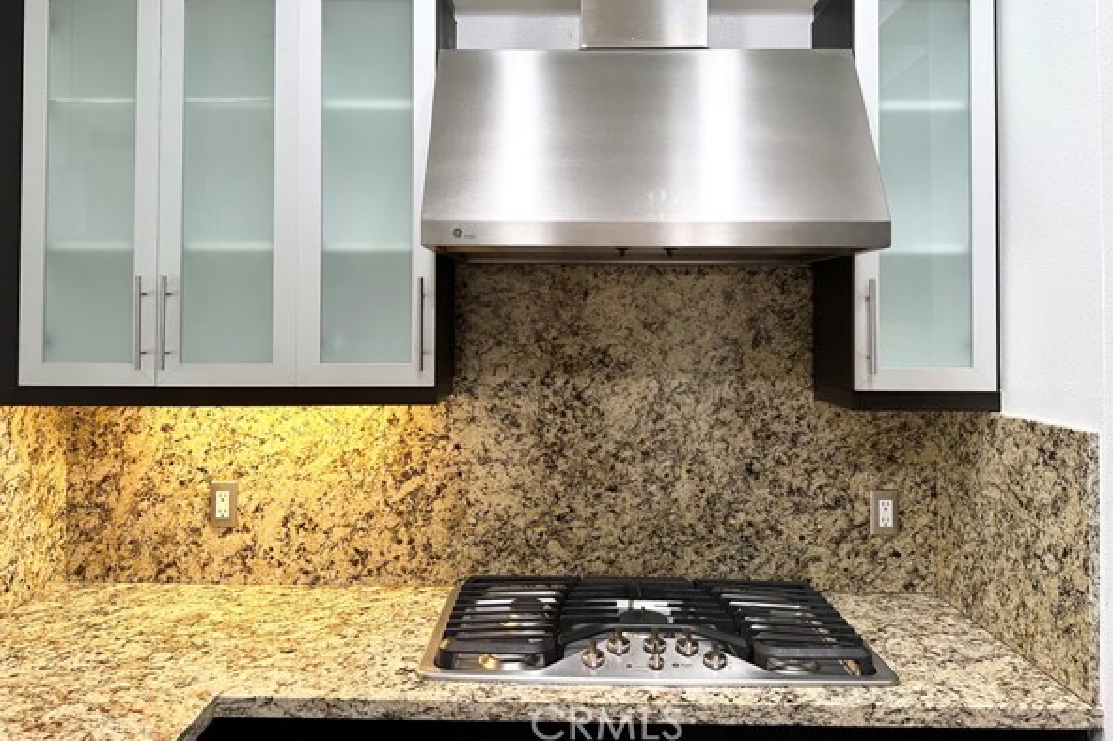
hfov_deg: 67.4
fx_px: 834
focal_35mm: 27
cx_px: 553
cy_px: 299
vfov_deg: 47.6
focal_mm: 6.86
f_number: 1.78
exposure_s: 1/60
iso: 125
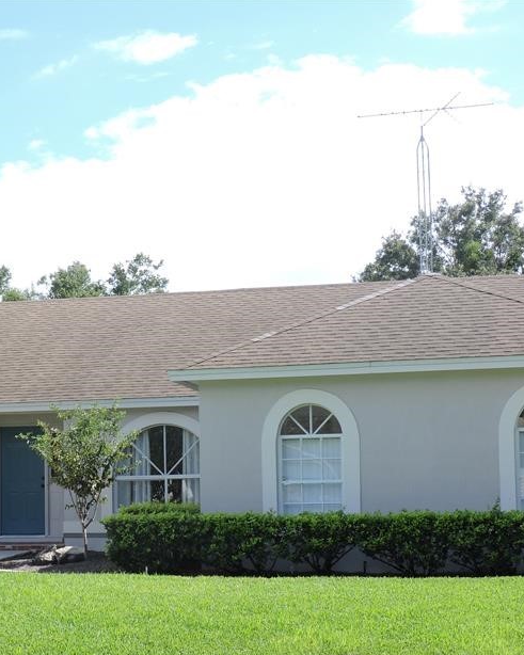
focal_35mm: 70
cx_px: 133
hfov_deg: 21.7
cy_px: 408
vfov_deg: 27.1
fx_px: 1357
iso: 100
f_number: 3.4
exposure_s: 1/400
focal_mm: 7.7
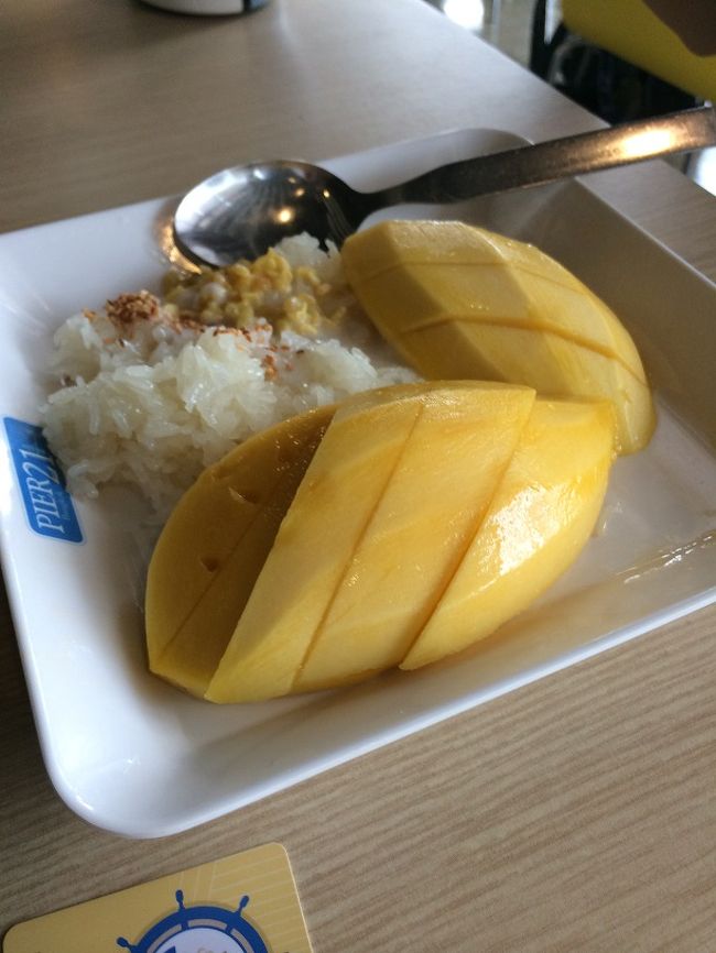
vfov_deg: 60.0
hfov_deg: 46.8
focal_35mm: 30
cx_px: 358
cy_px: 476
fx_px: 827
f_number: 2.2
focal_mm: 4.12
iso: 64
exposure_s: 1/120
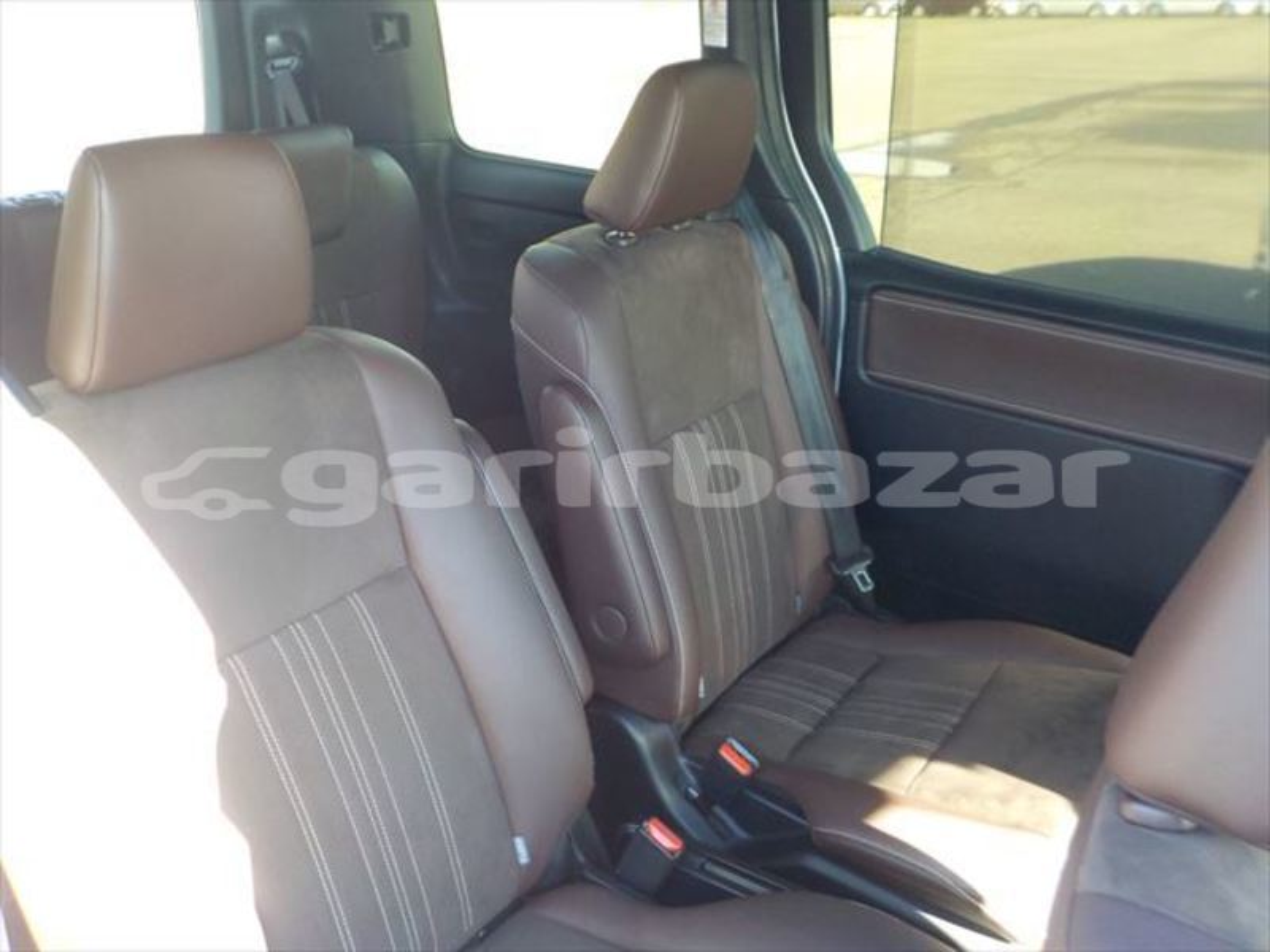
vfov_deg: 46.8
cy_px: 476
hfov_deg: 60.0
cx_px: 635
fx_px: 1101
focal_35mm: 30
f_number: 3.3
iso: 180
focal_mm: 4.1
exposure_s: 1/30
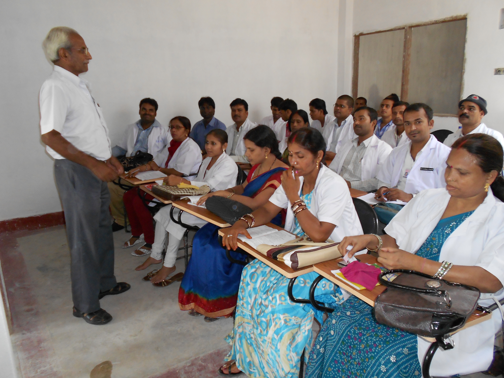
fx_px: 379
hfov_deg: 67.3
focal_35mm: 26
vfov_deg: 53.1
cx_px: 252
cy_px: 189
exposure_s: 1/25
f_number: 3.2
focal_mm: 4.6
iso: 200
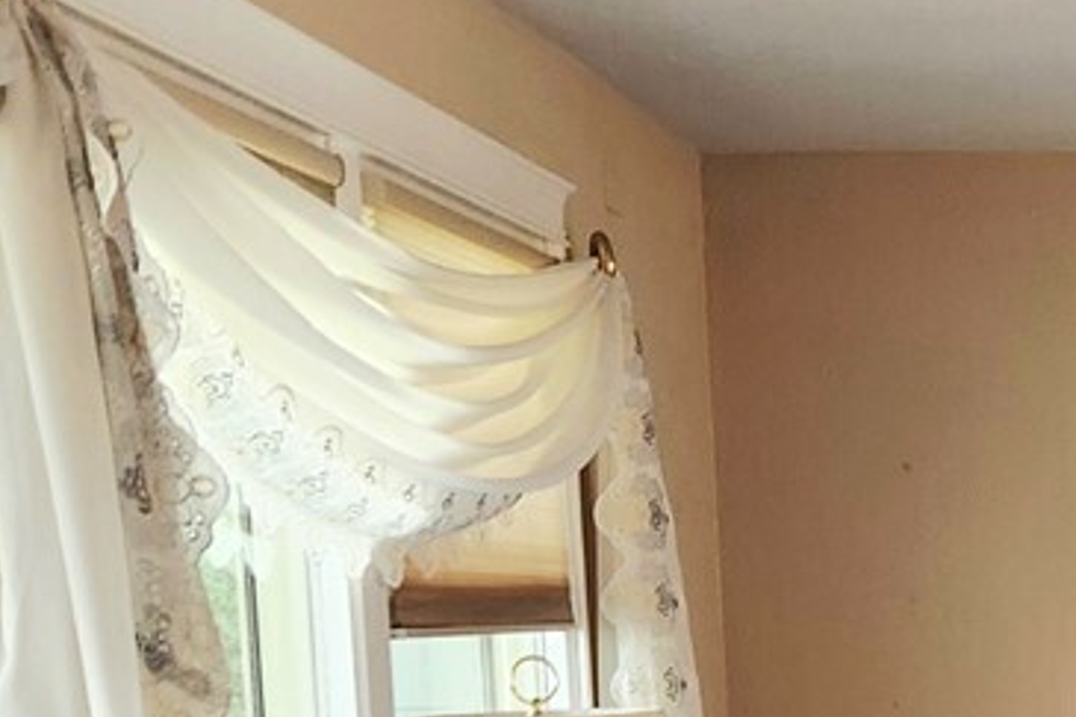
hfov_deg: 17.5
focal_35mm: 105
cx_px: 1598
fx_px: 3137
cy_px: 1021
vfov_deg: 12.5
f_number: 1.8
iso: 160
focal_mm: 5.4
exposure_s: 1/120
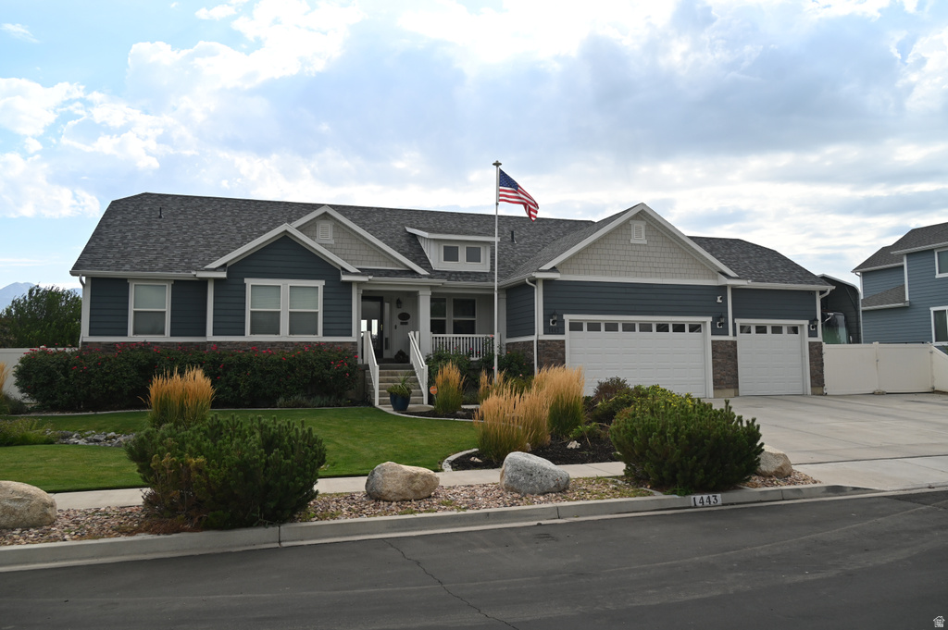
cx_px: 474
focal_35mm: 26
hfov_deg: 69.4
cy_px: 315
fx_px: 684
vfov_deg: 49.5
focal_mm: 26
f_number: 5.6
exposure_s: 1/250
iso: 160
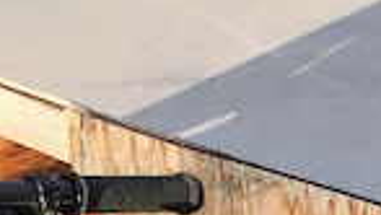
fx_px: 1739
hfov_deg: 12.4
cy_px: 772
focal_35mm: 172
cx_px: 329
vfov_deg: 6.2
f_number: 2.2
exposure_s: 1/514
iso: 32
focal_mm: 4.15
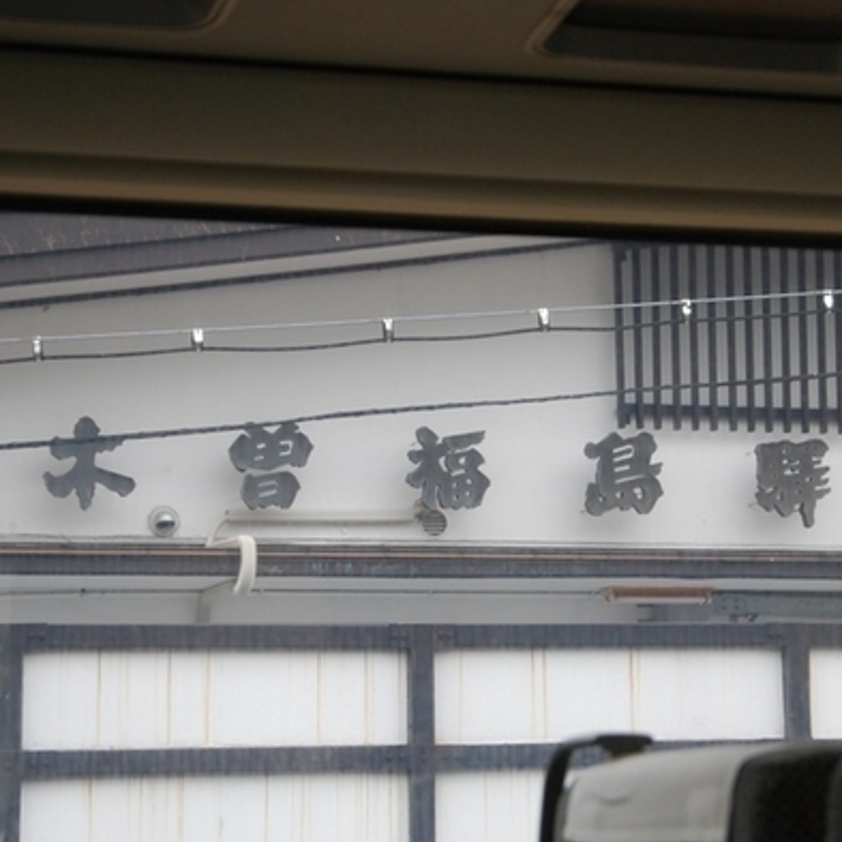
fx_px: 3000
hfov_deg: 15.9
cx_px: 555
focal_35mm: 109
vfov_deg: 16.0
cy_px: 374
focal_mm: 42
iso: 400
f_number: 5
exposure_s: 1/100
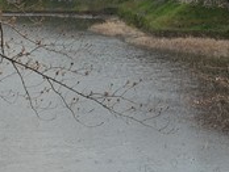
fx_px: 815
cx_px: 74
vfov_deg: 11.8
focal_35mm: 123
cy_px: -30
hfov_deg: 16.0
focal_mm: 11.22
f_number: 5.6
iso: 125
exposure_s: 1/160
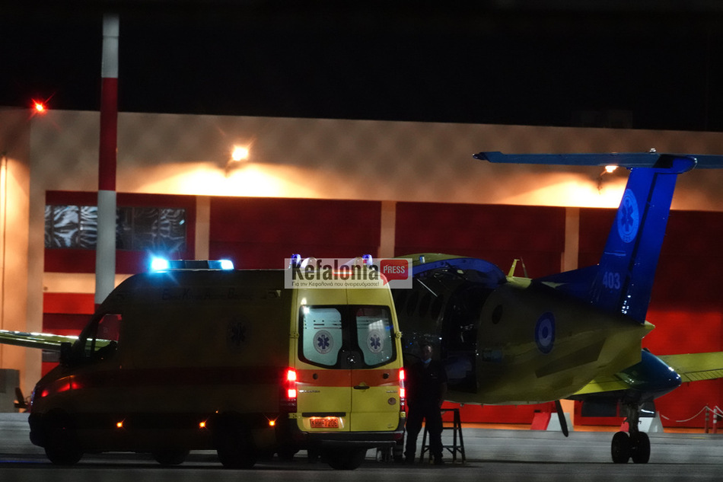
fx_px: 11123
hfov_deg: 3.7
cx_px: 362
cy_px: 241
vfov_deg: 2.5
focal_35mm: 554
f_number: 4
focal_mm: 203.2
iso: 3200
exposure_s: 1/40
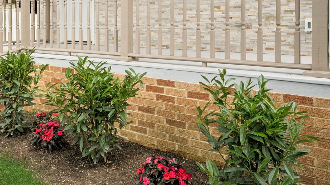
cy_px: 24
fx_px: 323
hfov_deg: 52.5
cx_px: 96
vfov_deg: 30.9
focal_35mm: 37
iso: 320
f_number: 8
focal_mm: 21.5
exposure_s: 1/800
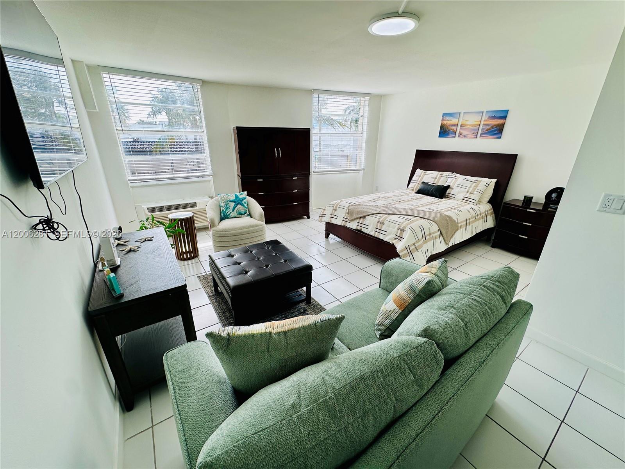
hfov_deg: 102.1
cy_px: 234
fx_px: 253
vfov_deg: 85.7
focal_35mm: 14
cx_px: 312
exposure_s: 1/176
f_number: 2.2
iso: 40
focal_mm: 2.22
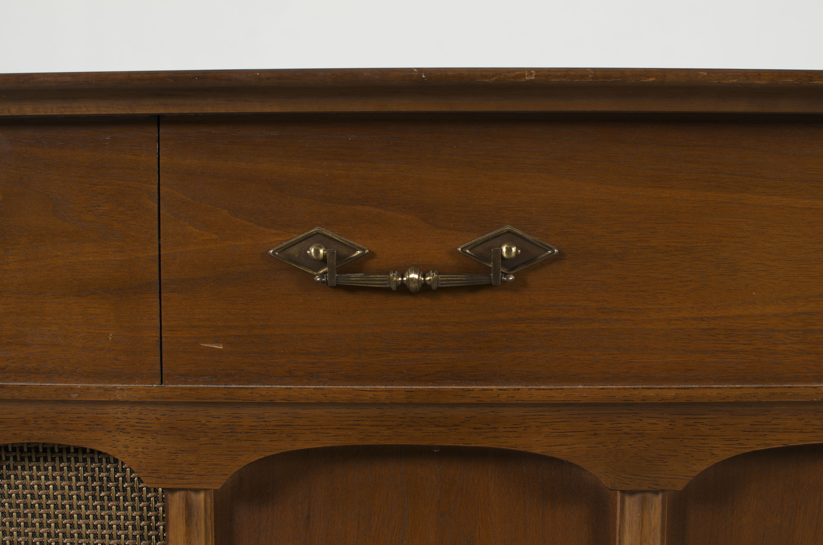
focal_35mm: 52
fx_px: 1198
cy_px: 272
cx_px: 412
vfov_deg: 25.6
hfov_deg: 37.9
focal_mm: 35
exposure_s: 1/125
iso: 100
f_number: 6.3
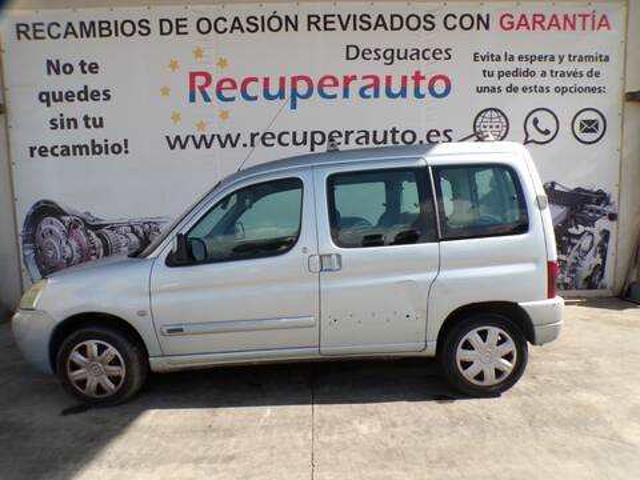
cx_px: 320
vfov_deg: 56.8
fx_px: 444
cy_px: 240
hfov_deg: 71.6
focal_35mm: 24
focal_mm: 4.3
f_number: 5.8
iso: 100
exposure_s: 1/220
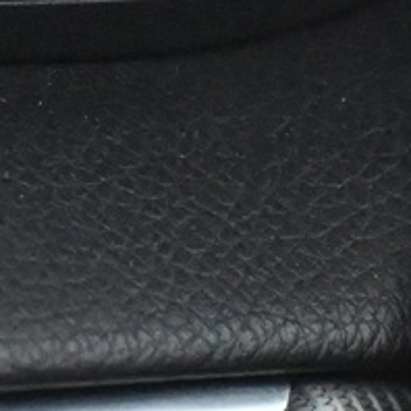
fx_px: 4275
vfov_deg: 5.4
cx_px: -2
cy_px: -289
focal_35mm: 318
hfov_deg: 5.5
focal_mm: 30.5
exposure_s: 1/60
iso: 7200
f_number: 4.8
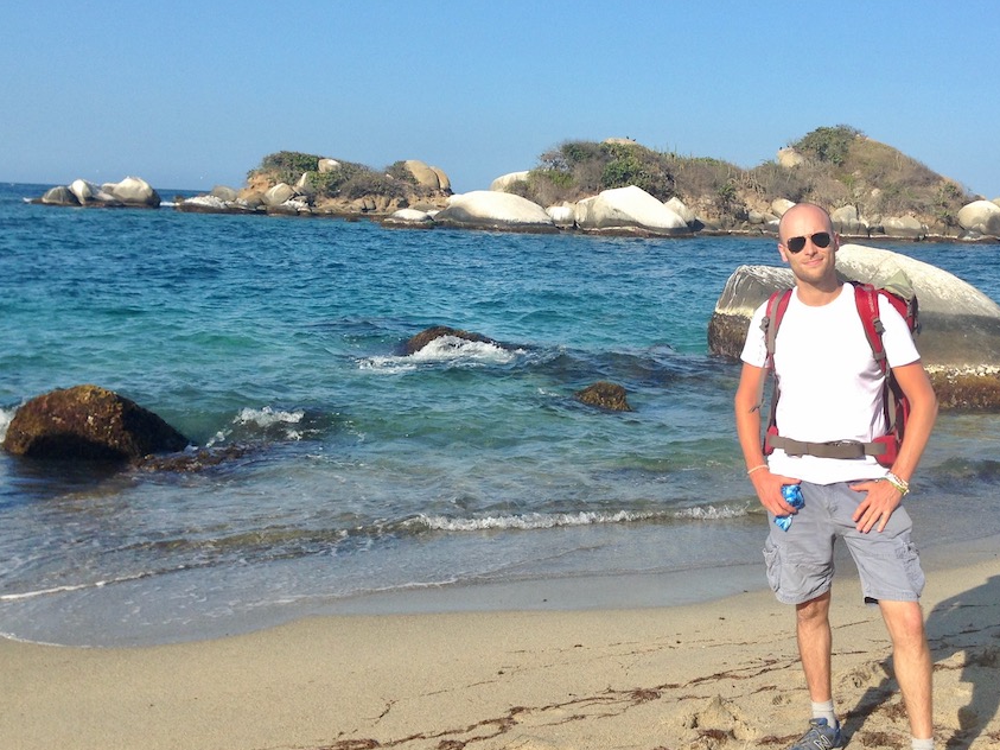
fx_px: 1358
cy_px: 267
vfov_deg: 30.7
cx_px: 626
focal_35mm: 47
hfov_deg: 40.2
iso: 50
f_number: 2.4
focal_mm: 4.12
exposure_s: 1/1550
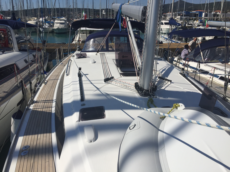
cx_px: 115
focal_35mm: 29
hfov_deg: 61.7
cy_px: 86
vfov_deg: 48.2
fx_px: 193
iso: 32
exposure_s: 1/6623
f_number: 2.2
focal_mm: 4.15
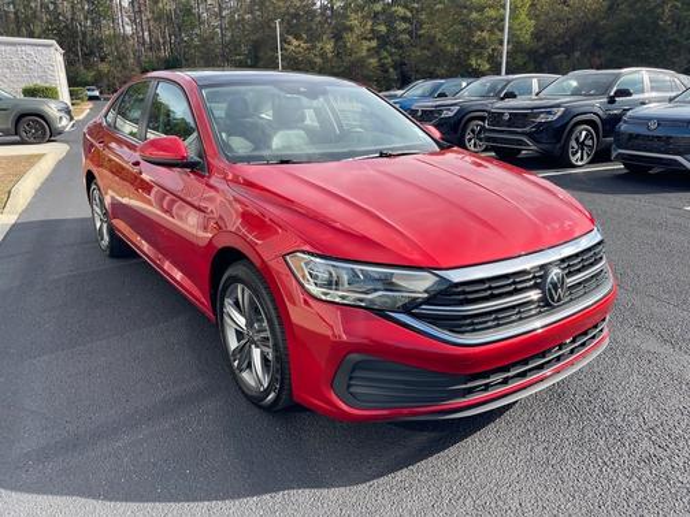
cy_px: 258
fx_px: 518
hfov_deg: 67.3
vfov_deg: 53.1
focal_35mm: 26
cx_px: 345
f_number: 1.6
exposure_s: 1/1475
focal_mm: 5.1
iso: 32
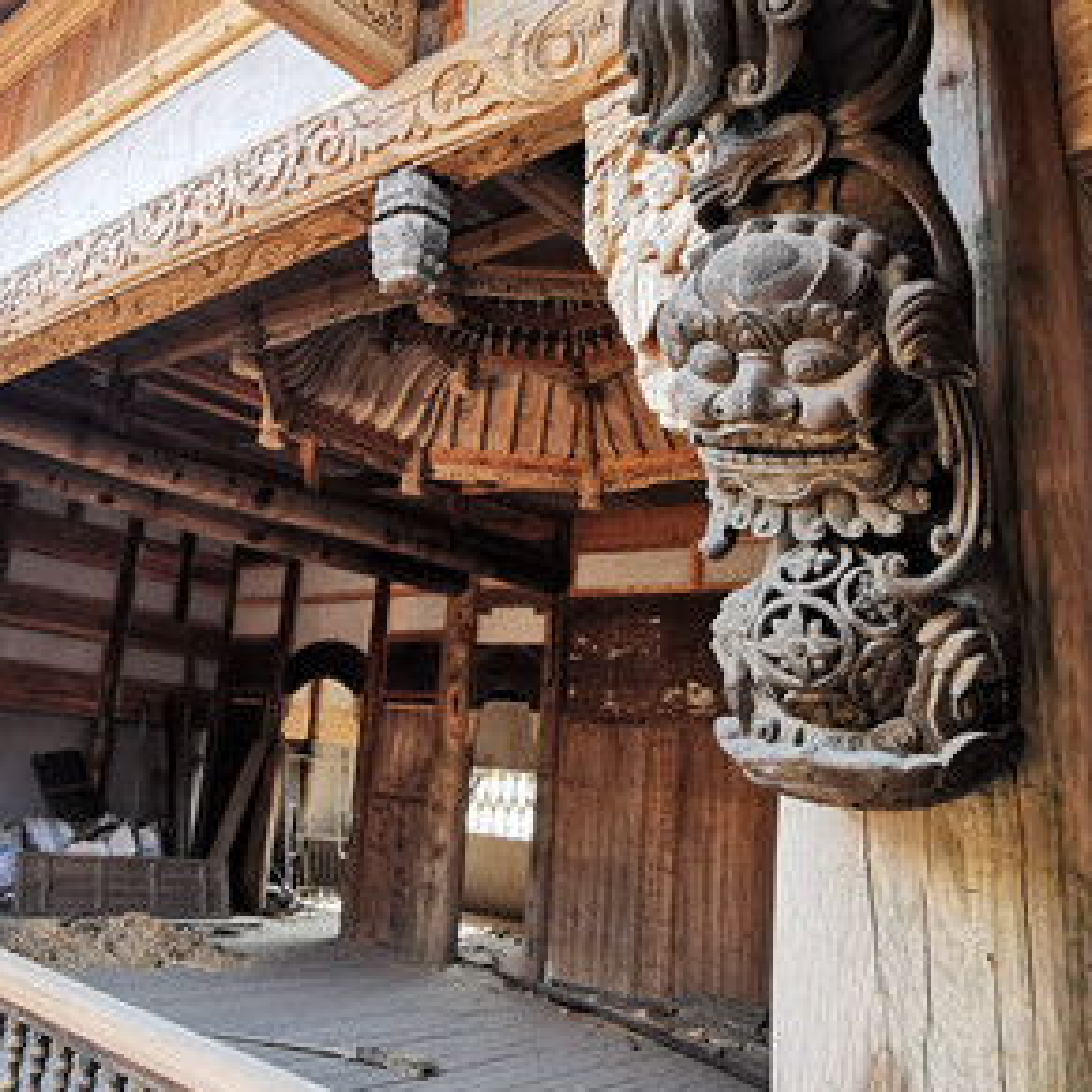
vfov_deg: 53.9
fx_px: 1071
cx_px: 398
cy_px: 486
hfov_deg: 53.3
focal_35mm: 30
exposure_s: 1/50
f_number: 2.2
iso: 125
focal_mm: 2.26
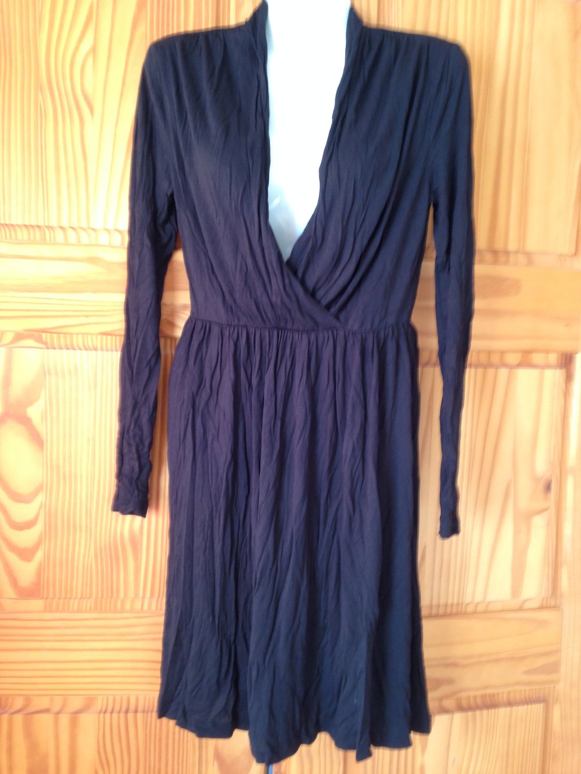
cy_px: 387
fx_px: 738
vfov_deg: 55.3
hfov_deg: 43.0
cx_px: 290
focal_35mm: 33
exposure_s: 1/20
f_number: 2.4
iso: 80
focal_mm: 4.12
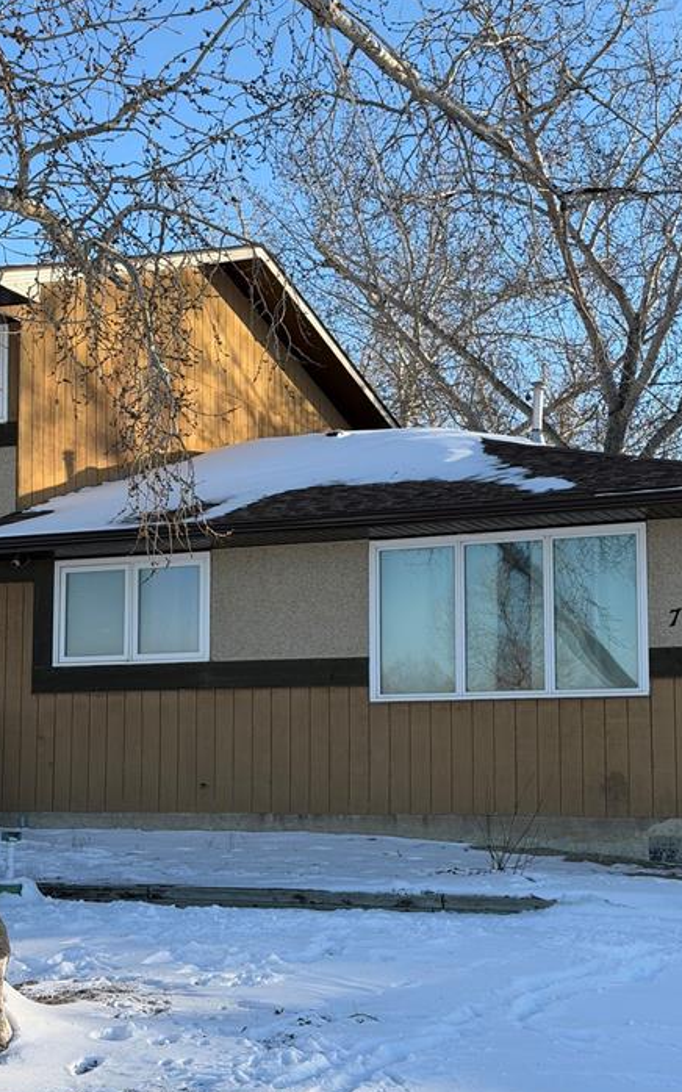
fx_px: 1666
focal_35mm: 56
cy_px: 587
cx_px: 385
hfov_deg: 23.1
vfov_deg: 36.3
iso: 80
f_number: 1.78
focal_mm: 6.76
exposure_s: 1/2865
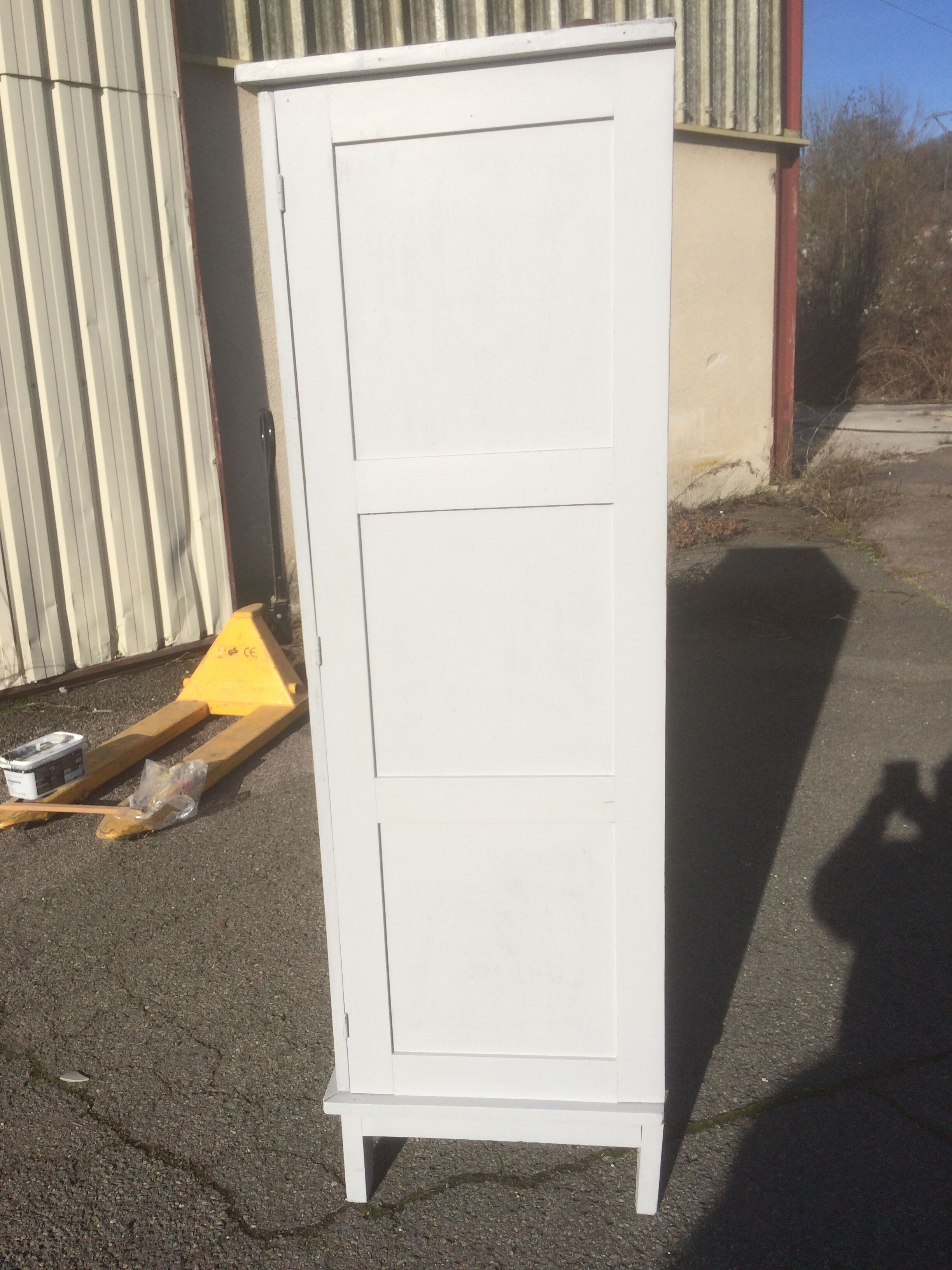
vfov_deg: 61.7
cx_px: 476
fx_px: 1063
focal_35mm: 29
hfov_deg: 48.2
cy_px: 635
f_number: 2.2
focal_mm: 4.15
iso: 32
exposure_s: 1/3731
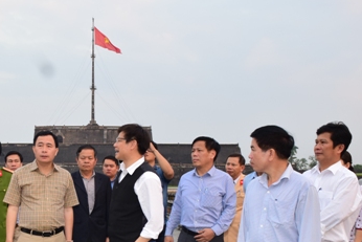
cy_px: 211
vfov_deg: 26.3
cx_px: 73
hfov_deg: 38.1
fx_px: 503
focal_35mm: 50
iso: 640
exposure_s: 1/100
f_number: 6.3
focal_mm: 18
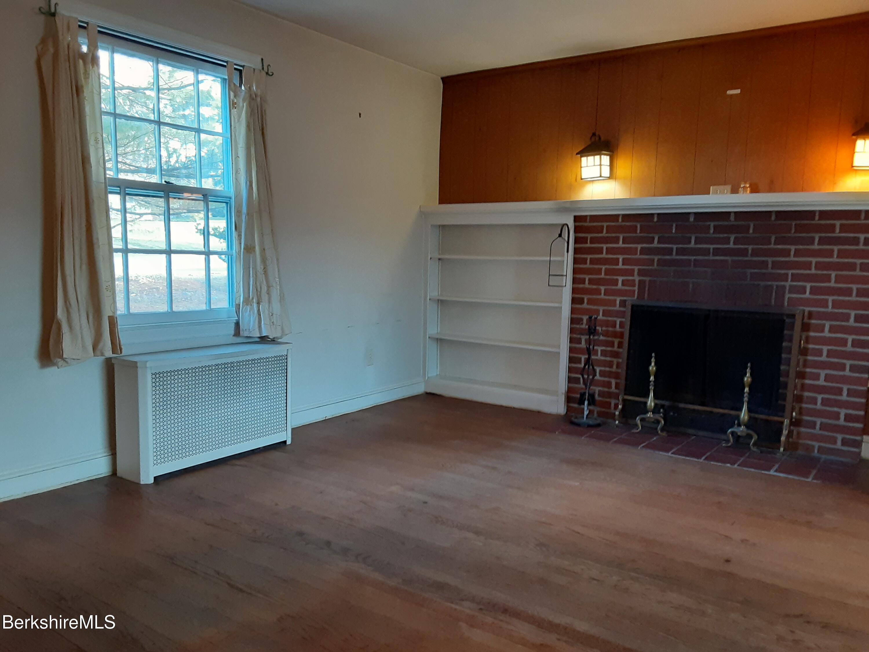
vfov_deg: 51.4
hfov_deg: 65.3
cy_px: 326
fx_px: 678
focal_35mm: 27
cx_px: 434
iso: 200
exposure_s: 1/40
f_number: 1.9
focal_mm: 2.91
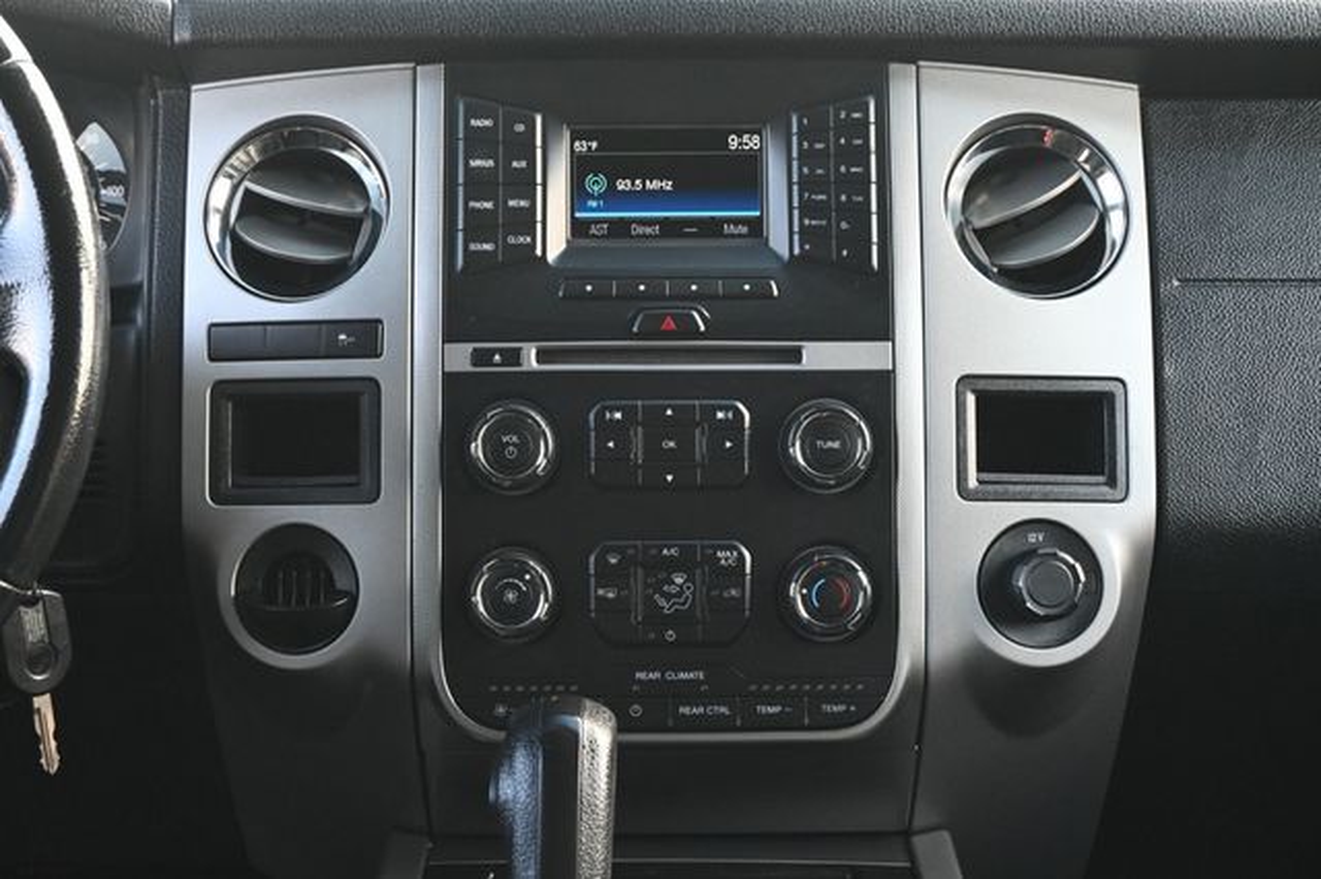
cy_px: 440
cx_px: 660
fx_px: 2365
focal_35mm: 64
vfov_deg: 21.1
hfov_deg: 31.2
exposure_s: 1/125
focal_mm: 43
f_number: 6
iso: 2000
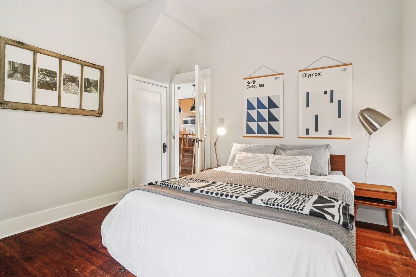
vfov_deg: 70.4
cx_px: 213
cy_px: 146
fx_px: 196
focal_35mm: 17
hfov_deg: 93.3
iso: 1600
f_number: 8
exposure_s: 1/10
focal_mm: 16
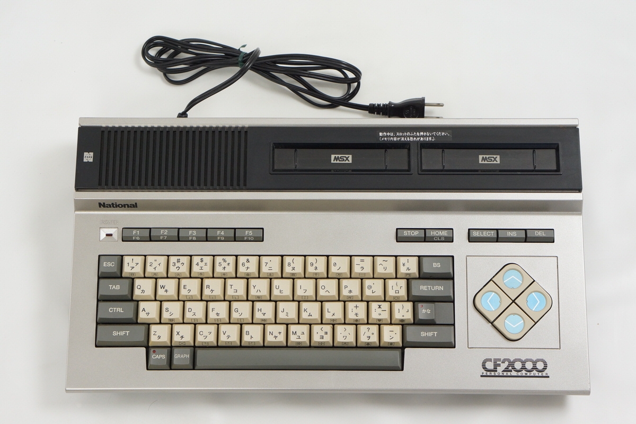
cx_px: 318
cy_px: 212
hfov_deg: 27.0
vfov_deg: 18.2
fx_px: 1325
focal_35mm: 75
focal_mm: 50
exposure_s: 1/80
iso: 640
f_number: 6.3
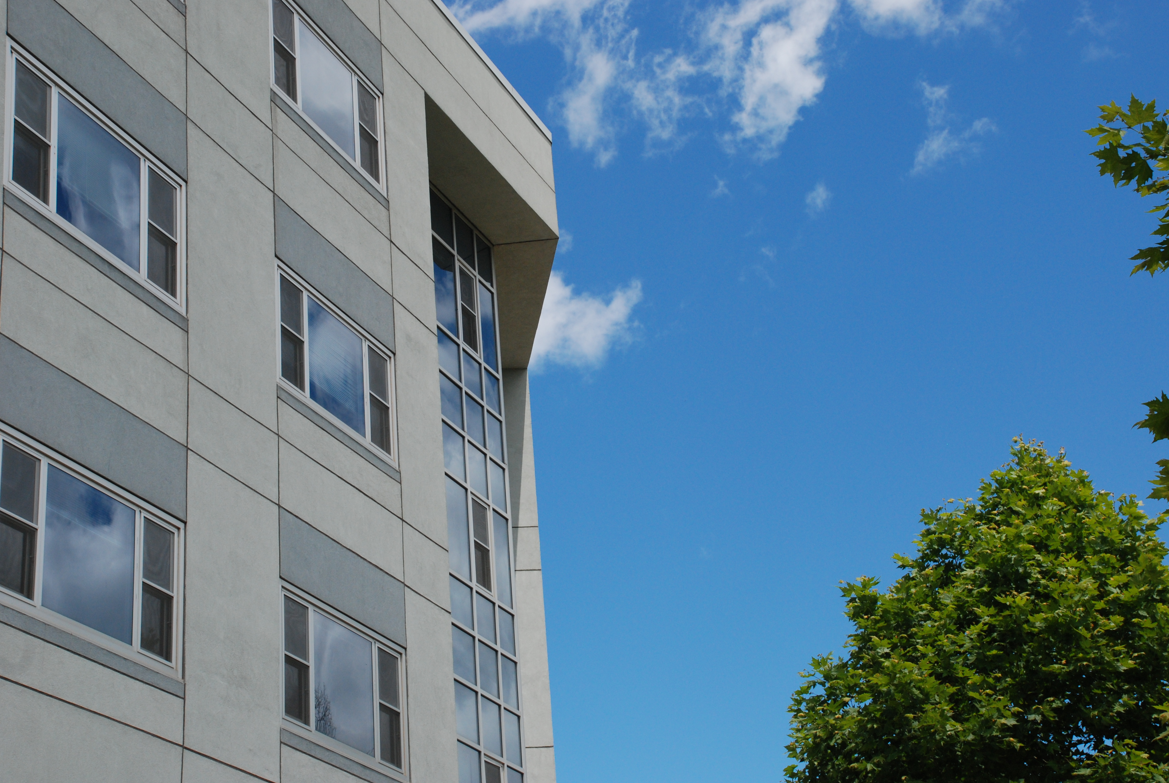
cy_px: 388
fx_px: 2081
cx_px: 577
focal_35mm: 64
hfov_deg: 31.4
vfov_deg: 21.3
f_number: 11
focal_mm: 40
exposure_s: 1/500
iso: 320
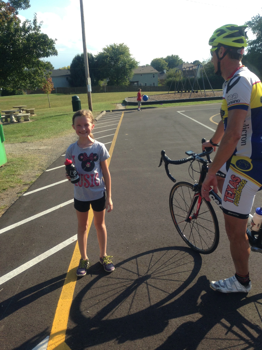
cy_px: 175
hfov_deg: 42.9
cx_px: 131
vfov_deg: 55.4
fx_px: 333
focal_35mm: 33
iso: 50
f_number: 2.4
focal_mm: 4.13
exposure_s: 1/874
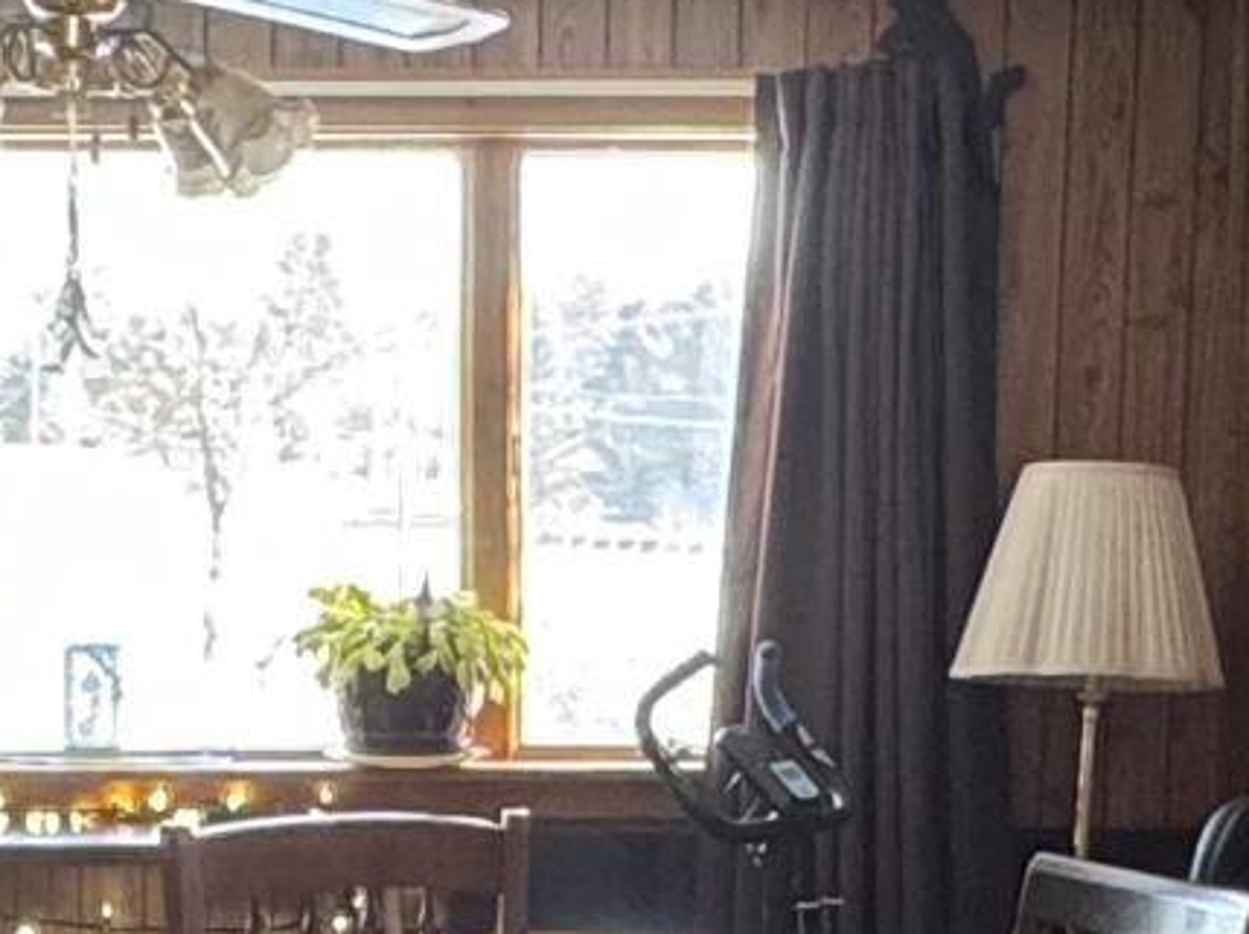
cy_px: 1208
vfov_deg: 14.5
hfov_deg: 20.0
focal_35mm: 98
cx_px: 425
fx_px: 3533
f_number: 2.2
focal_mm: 2.22
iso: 160
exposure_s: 1/60
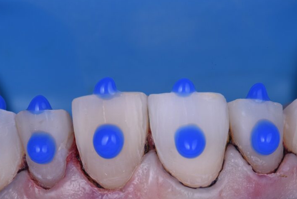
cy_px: 125
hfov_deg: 13.6
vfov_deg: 9.1
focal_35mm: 151
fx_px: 1247
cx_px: 175
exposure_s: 1/200
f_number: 32
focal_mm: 105
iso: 200
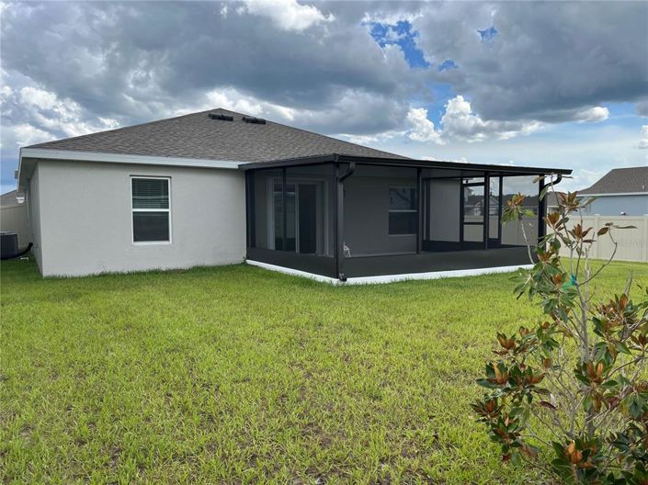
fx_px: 486
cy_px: 242
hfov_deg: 67.3
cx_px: 324
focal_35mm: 26
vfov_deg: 53.0
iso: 50
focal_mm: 5.1
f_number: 1.6
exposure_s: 1/2222
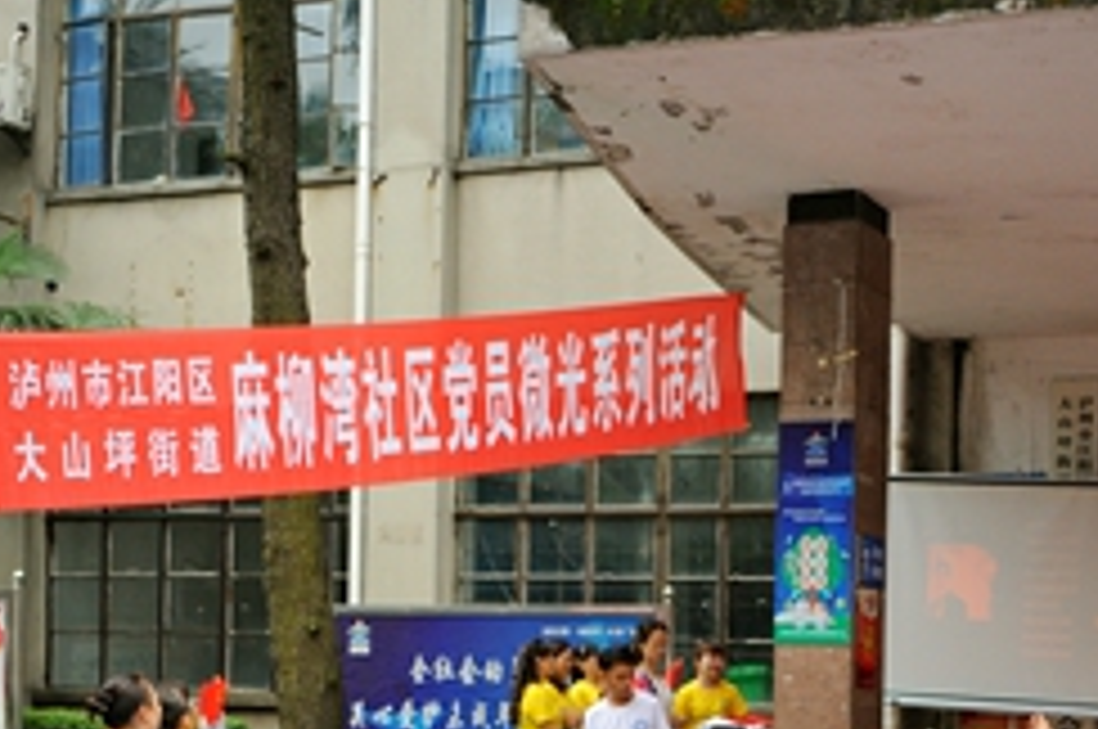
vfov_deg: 17.2
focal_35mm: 78
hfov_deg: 25.9
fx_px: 2376
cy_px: 637
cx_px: 711
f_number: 2.8
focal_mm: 38
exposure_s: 1/2500
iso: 1250
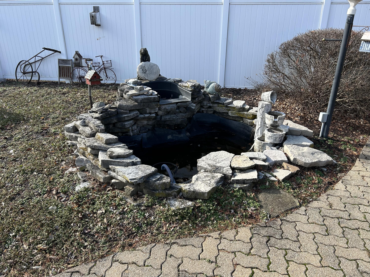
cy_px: 138
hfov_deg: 67.3
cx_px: 185
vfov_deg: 53.1
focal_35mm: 26
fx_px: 278
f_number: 1.5
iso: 50
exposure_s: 1/1089
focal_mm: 5.7
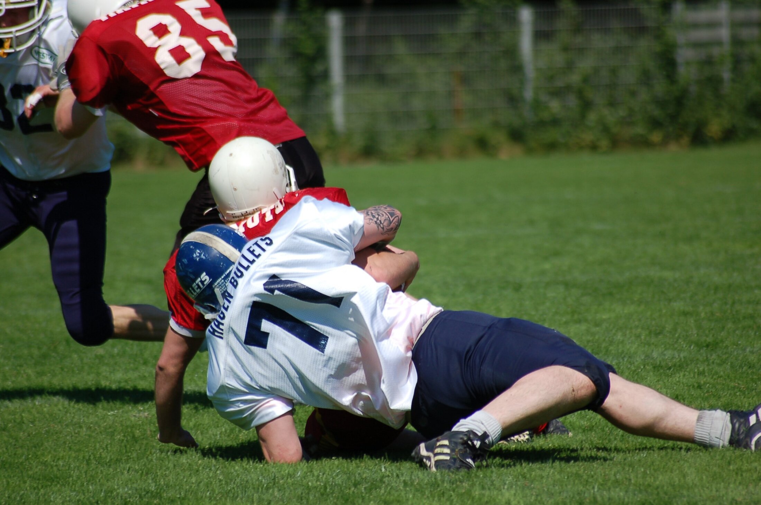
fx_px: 7596
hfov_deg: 5.7
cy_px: 252
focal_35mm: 360
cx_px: 380
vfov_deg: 3.8
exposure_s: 1/1250
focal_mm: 240
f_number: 5.3
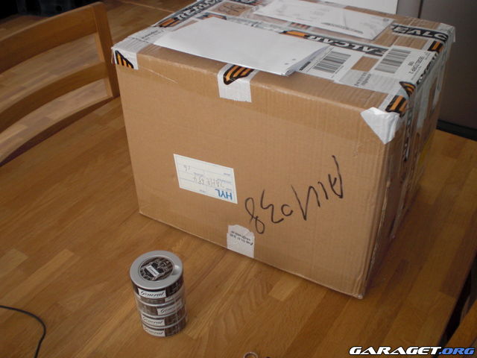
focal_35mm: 38
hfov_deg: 49.0
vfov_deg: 37.7
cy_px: 179
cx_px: 238
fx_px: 524
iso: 200
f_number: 3.1
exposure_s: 1/40
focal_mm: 6.3
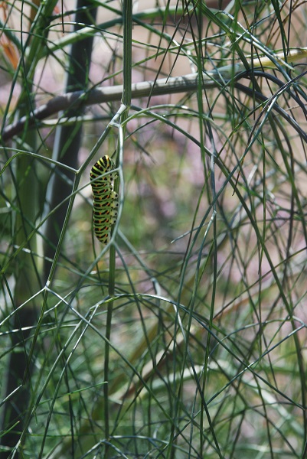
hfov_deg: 12.2
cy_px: 230
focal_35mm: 112
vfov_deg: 18.2
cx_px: 154
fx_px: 1436
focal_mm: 75
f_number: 10
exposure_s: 1/200
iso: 400
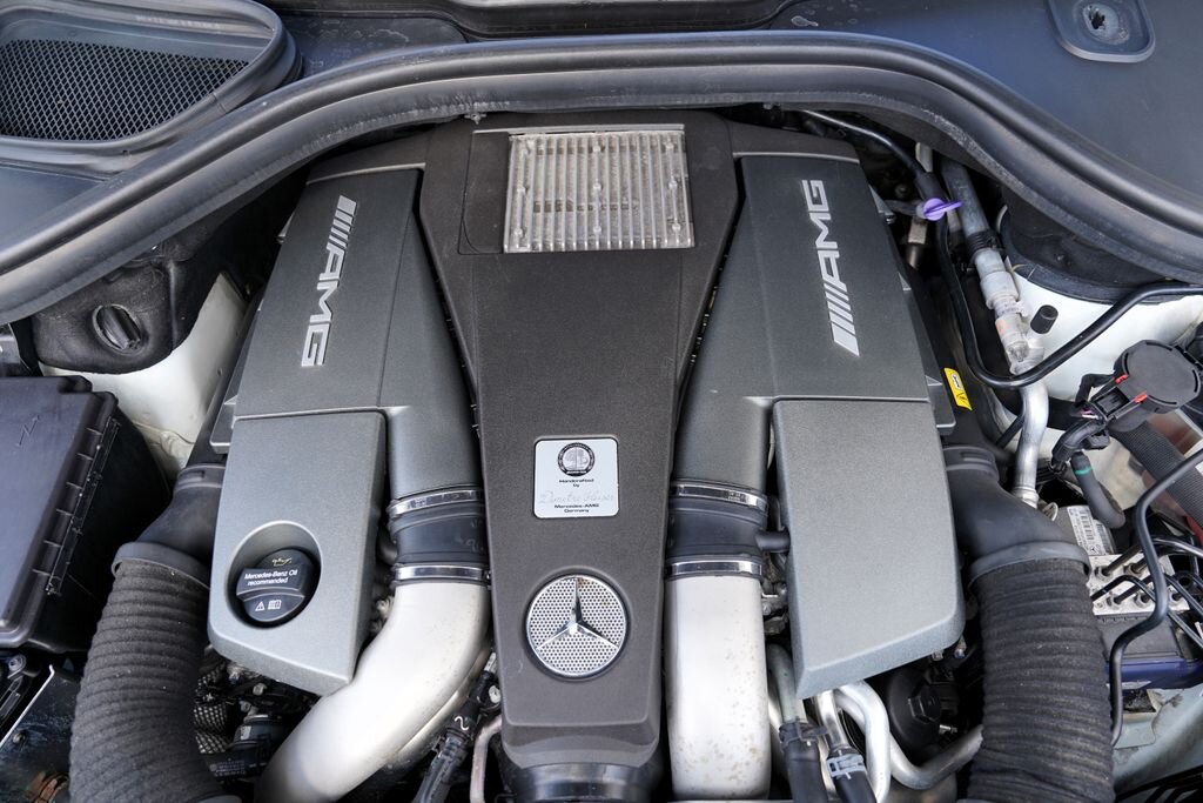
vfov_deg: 53.1
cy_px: 402
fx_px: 802
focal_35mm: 24
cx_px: 602
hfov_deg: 73.7
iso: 100
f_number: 4.5
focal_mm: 24
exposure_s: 1/80
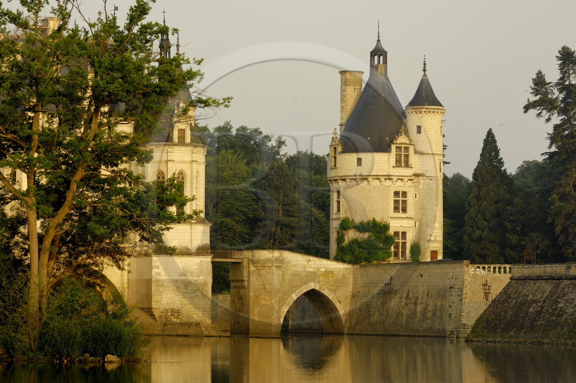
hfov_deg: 13.1
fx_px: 2516
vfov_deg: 8.7
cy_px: 192
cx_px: 288
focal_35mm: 158
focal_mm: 105
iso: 100
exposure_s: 1/160
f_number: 4
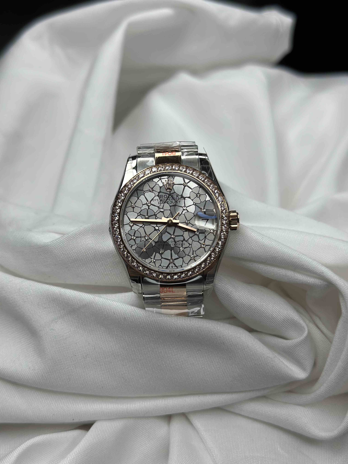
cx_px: 174
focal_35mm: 48
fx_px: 643
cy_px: 232
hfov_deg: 30.3
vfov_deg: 39.7
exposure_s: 1/1395
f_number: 1.78
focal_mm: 6.86
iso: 80
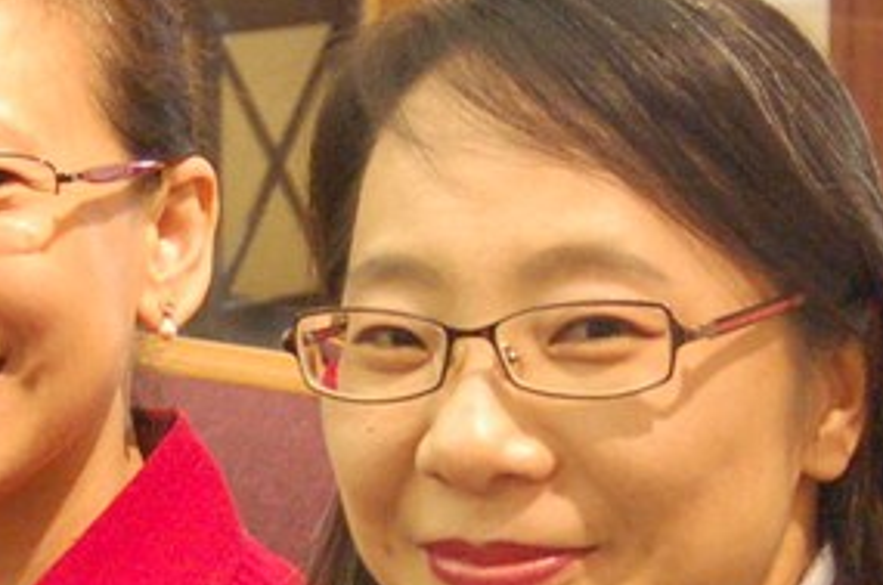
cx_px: 40
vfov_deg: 7.0
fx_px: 4746
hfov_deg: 10.6
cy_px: 631
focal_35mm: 194
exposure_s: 1/8
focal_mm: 23
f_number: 3.8
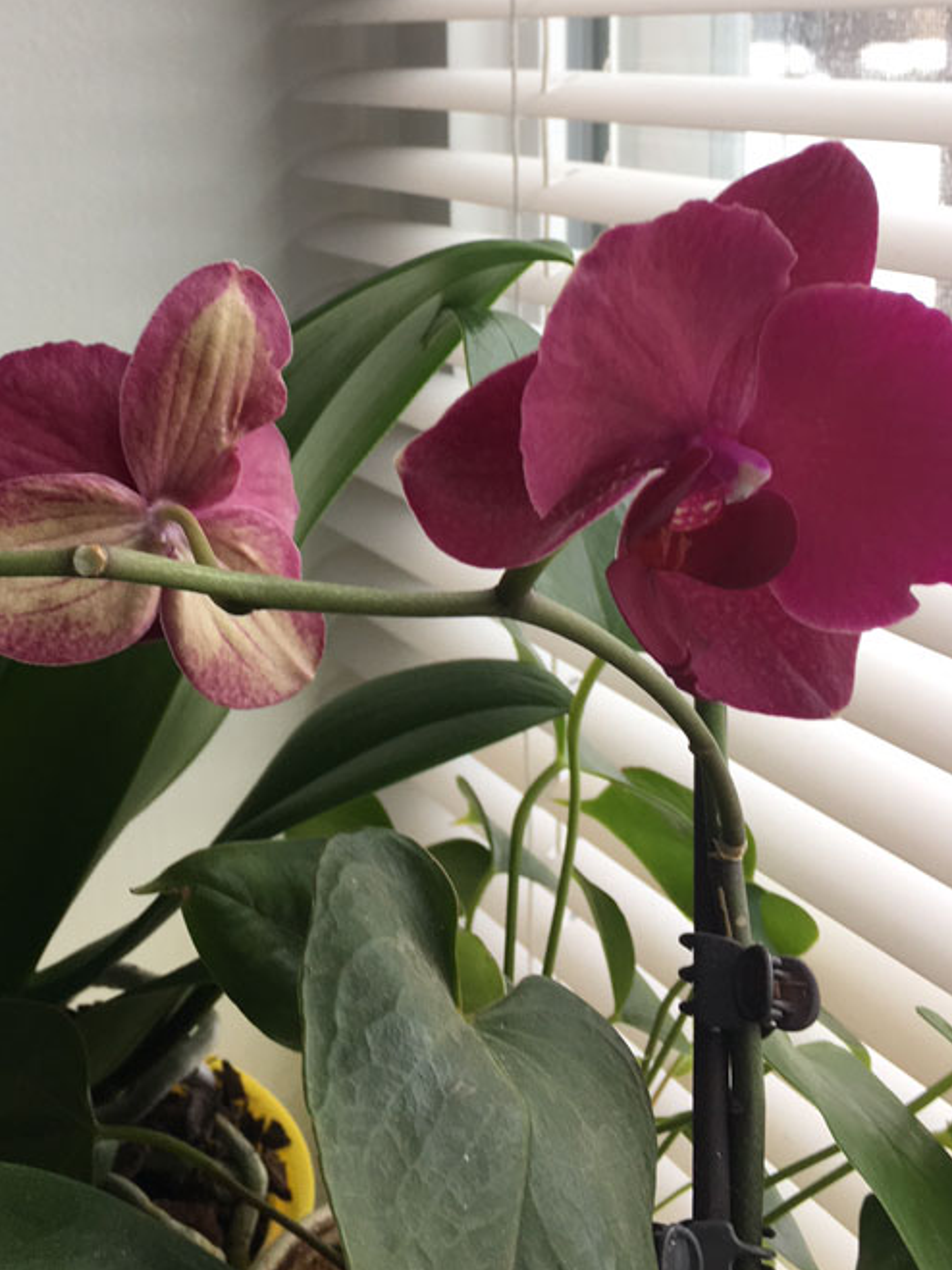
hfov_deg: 32.5
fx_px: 1614
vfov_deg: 42.1
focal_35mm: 44
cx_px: 289
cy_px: 374
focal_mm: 4.15
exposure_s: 1/120
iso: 40
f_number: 2.2
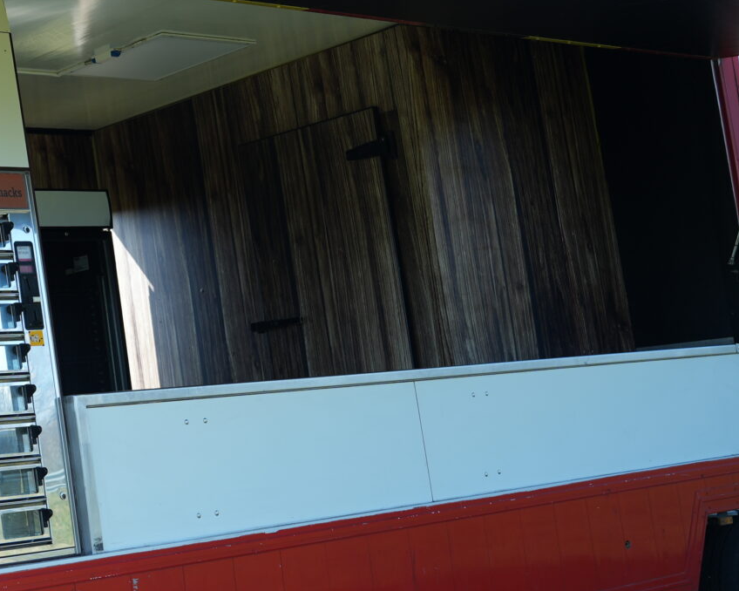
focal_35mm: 68
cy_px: 318
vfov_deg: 22.5
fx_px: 1487
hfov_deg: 22.9
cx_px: -355
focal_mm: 24
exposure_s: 1/160
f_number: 4
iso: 100
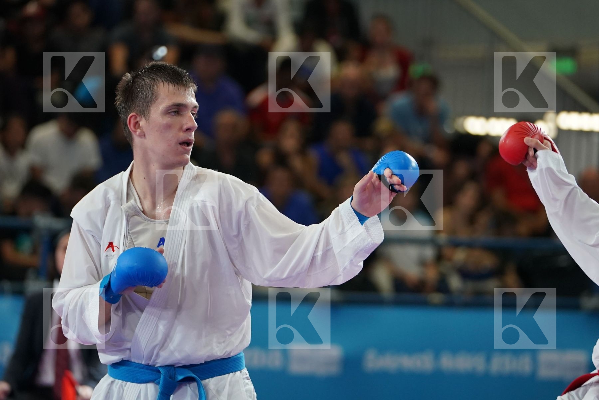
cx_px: 300
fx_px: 4093
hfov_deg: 8.4
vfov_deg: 5.6
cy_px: 200
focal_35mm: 246
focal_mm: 164
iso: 1600
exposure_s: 1/1000
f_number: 2.8
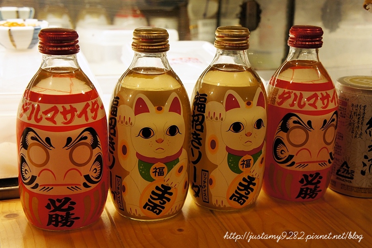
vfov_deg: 25.0
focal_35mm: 54
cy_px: 124
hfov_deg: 36.9
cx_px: 186
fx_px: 558
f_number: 7.1
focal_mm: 36
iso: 800
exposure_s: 1/60
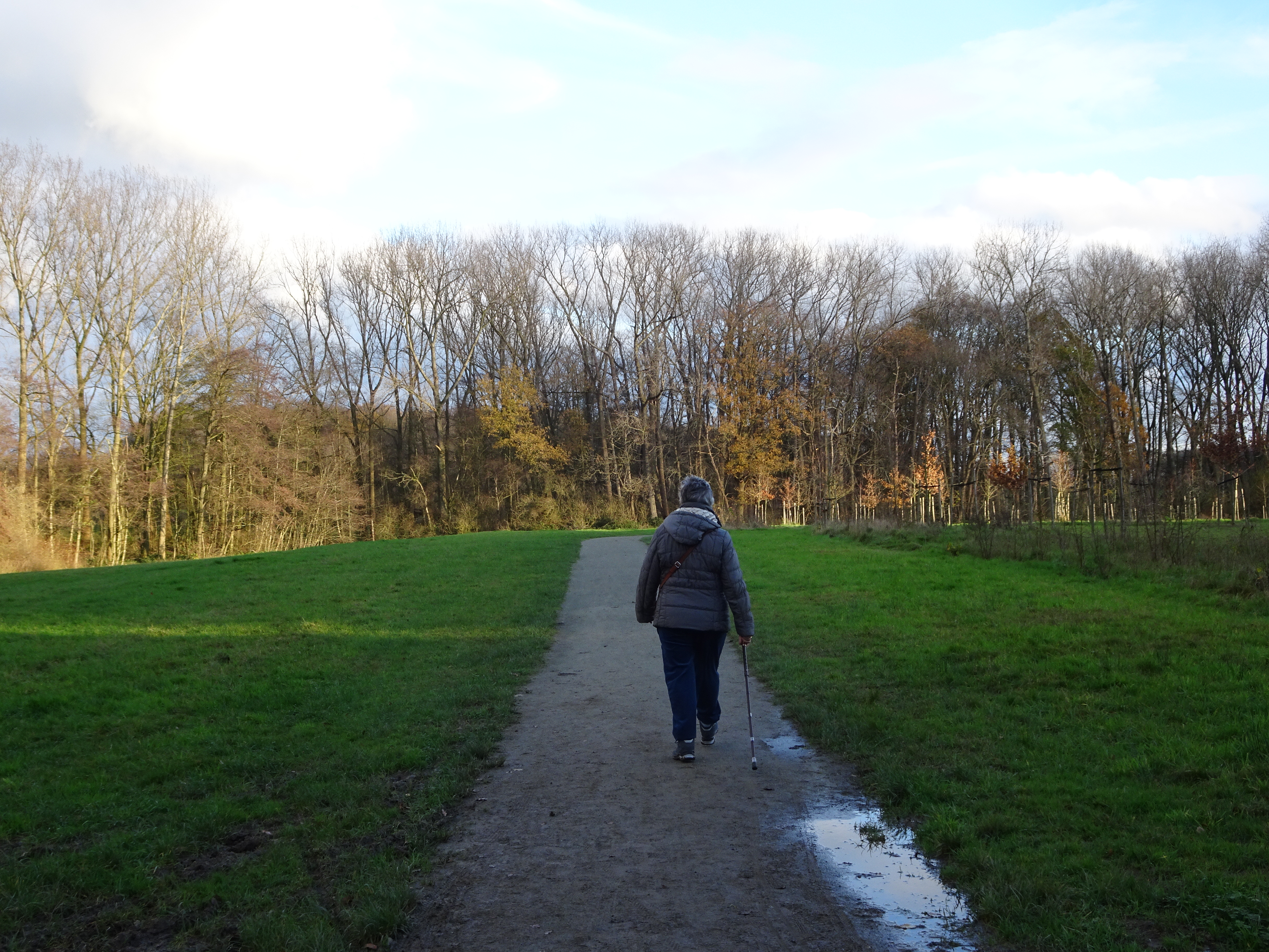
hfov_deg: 42.9
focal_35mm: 44
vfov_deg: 32.9
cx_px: 634
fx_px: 1613
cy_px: 476
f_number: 4.5
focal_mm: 7.58
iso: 80
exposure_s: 1/100
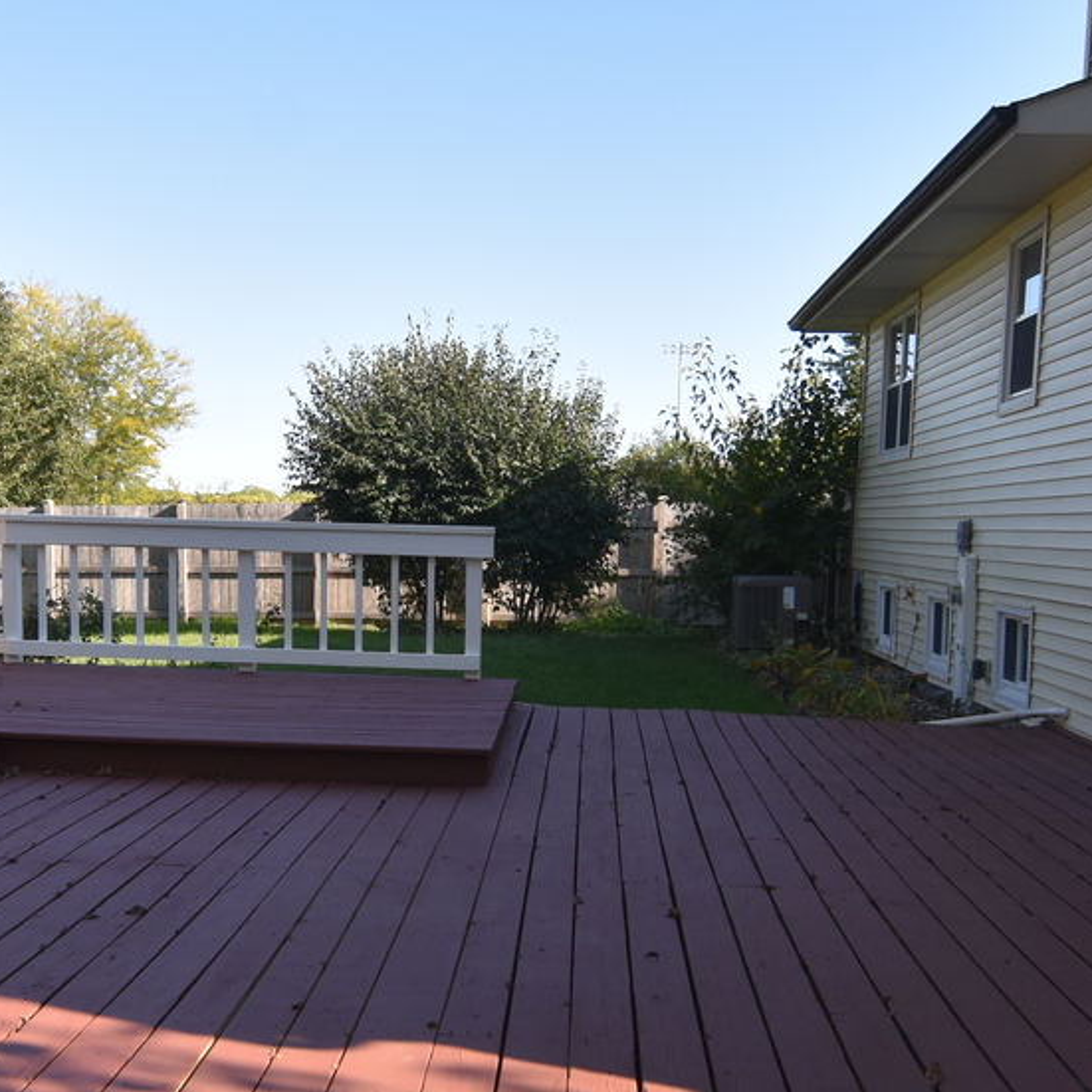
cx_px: 454
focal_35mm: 45
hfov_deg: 37.4
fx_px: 1606
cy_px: 721
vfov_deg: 37.2
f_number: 7.1
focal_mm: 12
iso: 200
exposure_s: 1/250
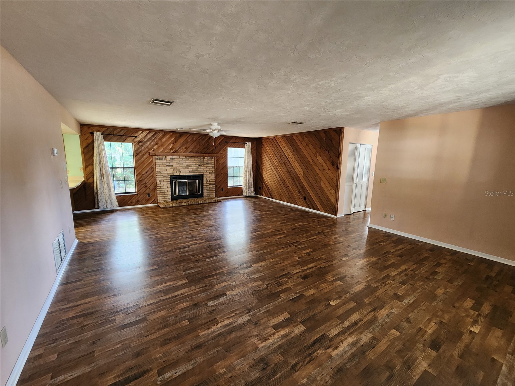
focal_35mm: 13
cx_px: 258
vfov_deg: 89.9
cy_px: 193
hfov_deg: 106.2
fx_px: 193
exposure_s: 1/40
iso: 320
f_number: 2.2
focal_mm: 2.2
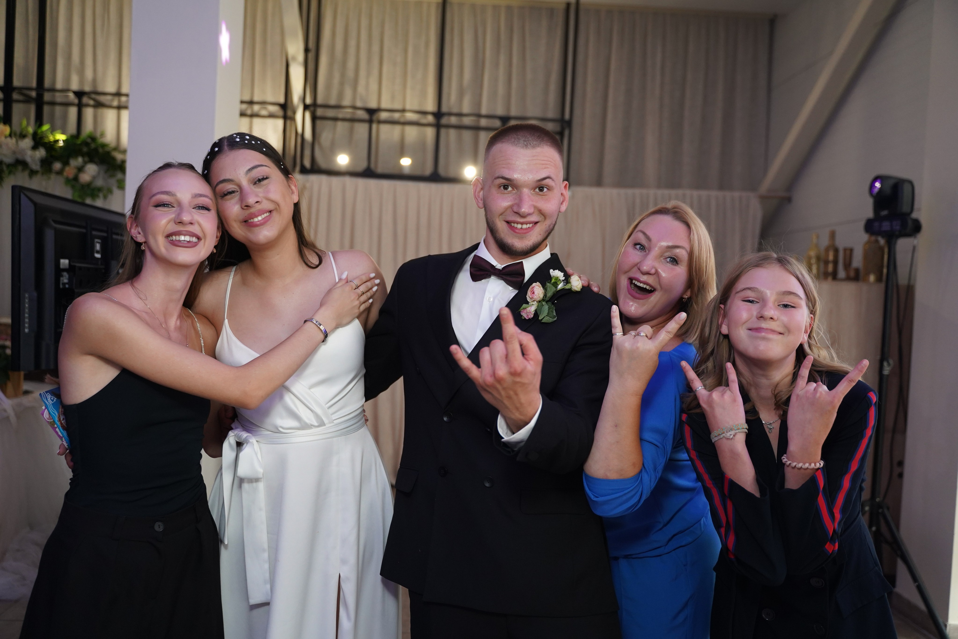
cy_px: 320
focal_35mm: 32
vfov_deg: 41.1
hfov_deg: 58.7
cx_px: 479
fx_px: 852
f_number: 2.8
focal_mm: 32
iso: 1600
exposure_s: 1/160
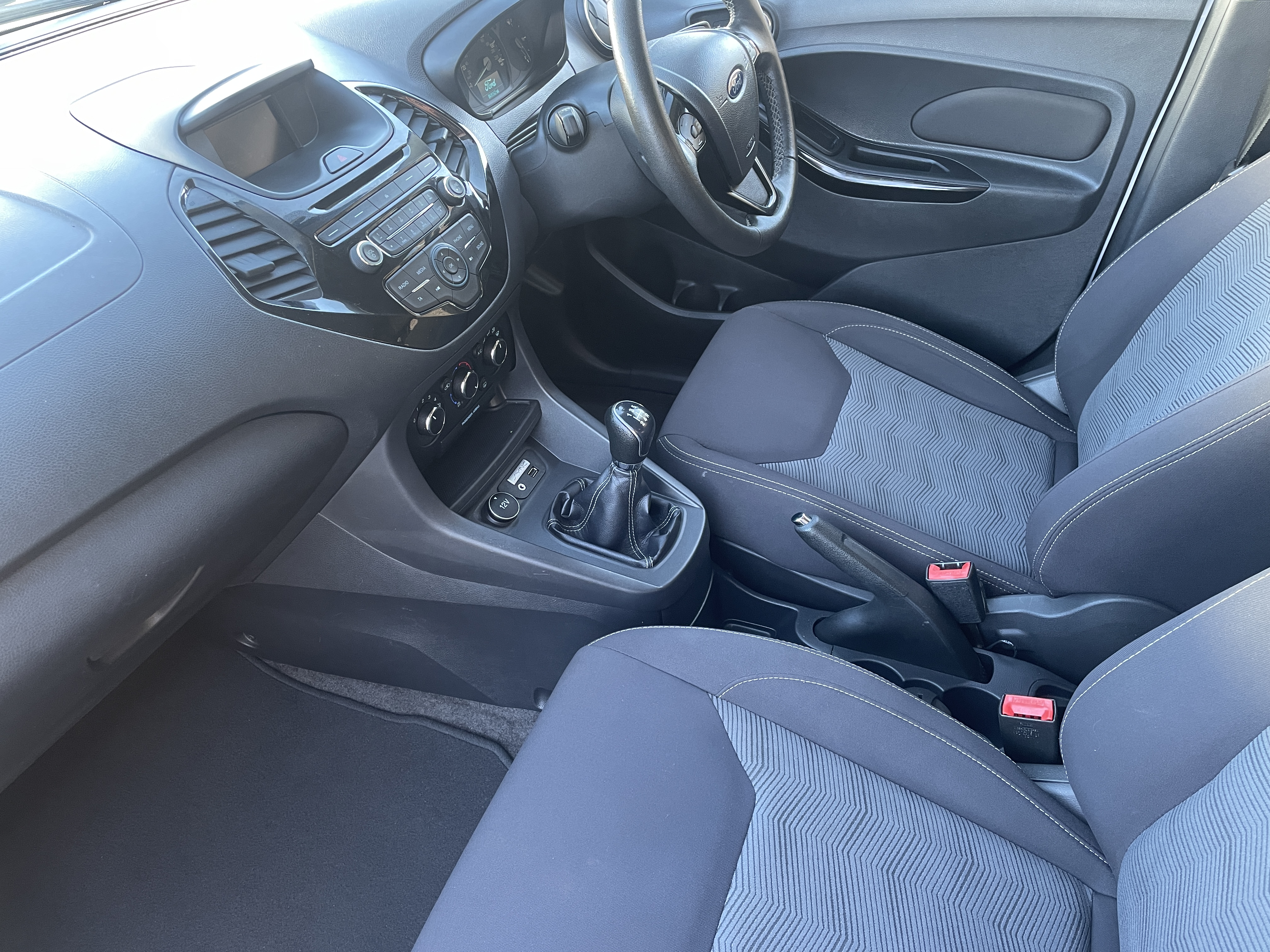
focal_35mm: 26
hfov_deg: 67.3
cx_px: 635
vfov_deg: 53.1
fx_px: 954
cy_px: 476
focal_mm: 4.2
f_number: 1.6
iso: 160
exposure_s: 1/60
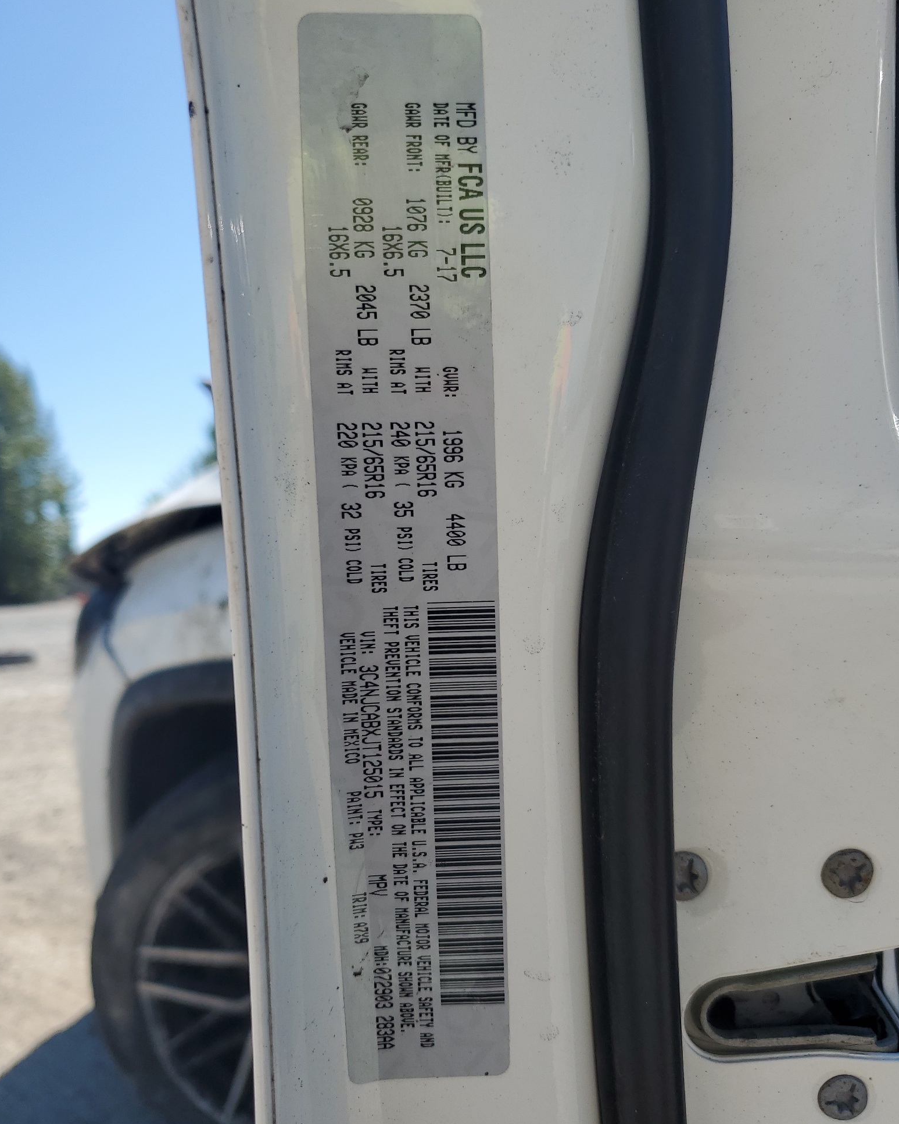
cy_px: 560
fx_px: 931
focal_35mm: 28
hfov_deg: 51.5
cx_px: 449
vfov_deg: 62.2
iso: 50
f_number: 1.5
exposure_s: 1/2500
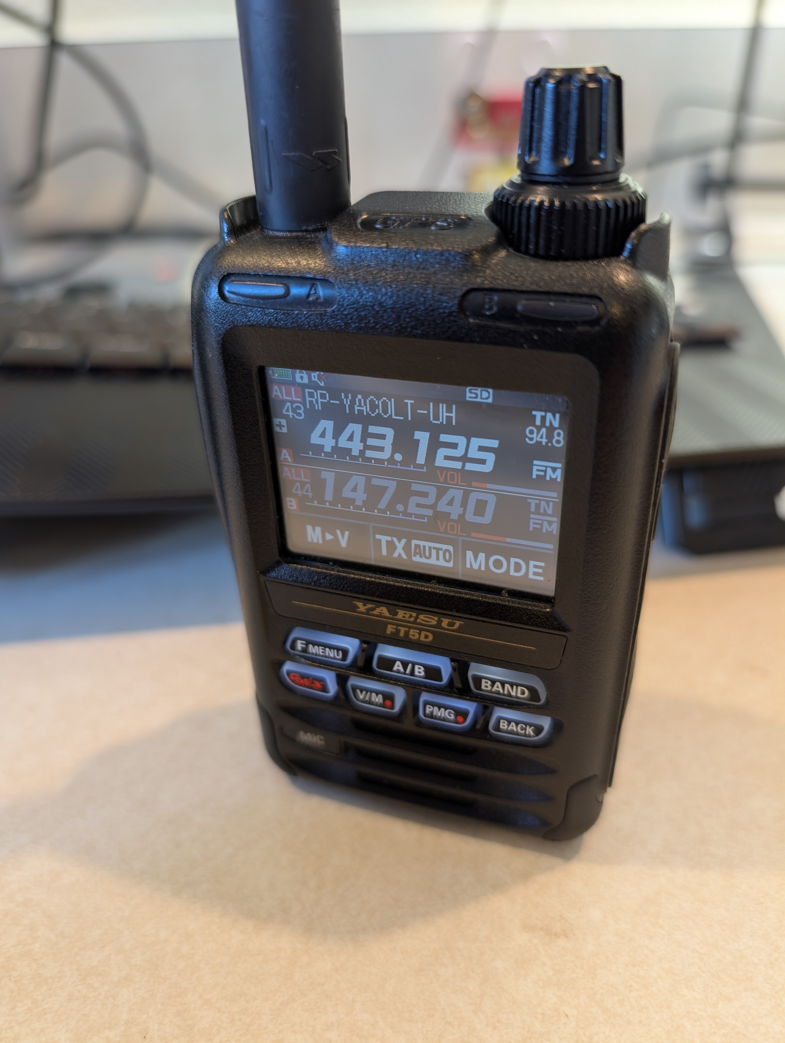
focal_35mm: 24
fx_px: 724
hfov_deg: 56.9
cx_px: 392
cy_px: 522
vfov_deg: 71.5
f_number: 1.68
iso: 154
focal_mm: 6.9
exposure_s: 1/30
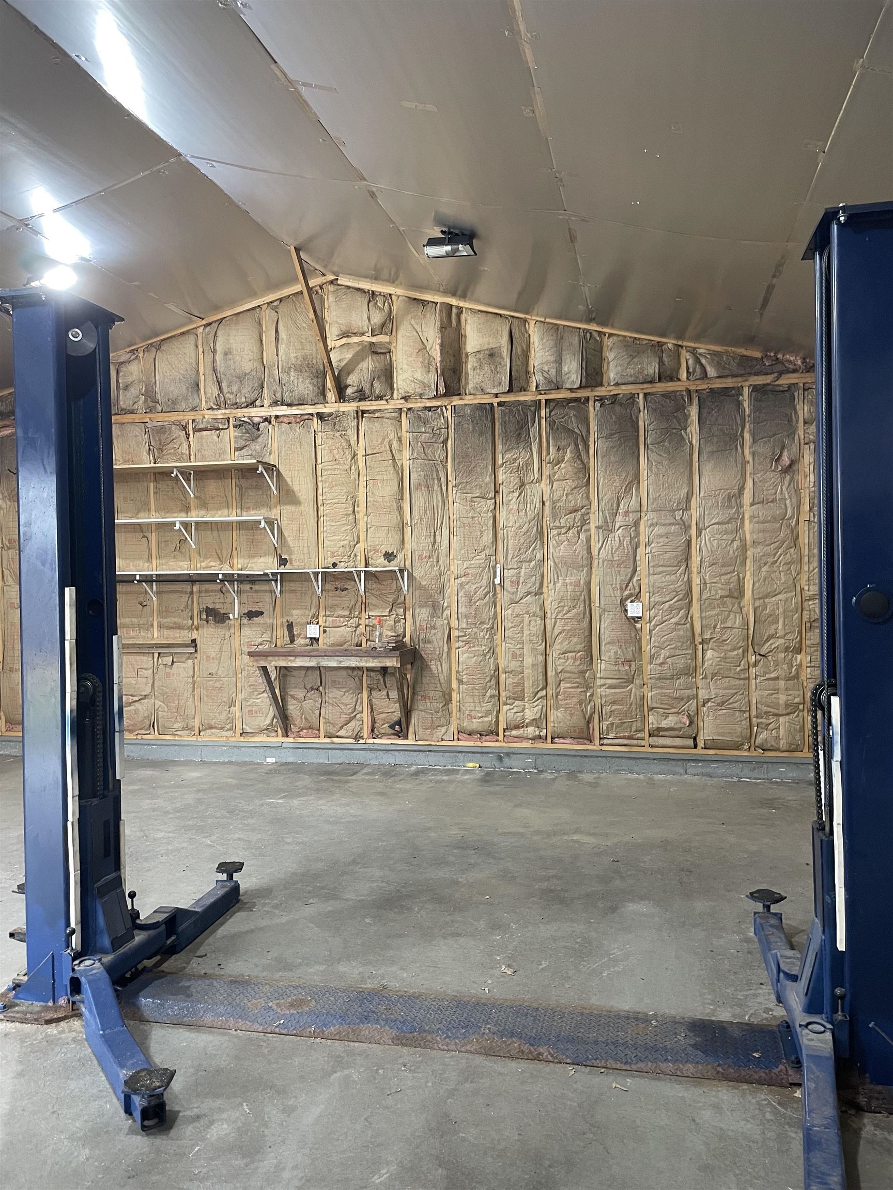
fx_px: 894
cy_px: 595
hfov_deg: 53.1
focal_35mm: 26
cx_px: 446
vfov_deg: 67.3
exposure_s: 1/60
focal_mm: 4.2
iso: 320
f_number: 1.6
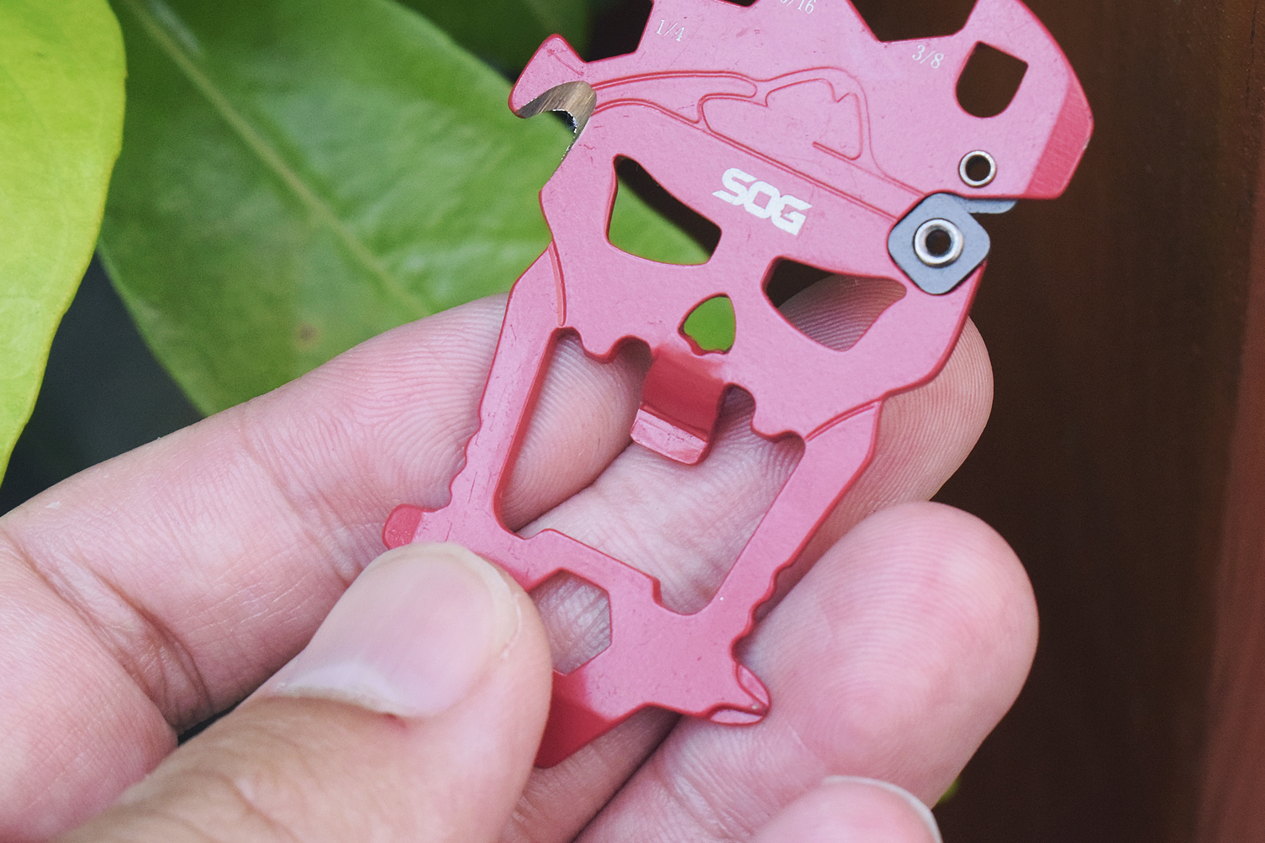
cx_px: 586
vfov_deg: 12.5
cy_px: 346
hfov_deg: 18.6
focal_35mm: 110
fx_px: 3853
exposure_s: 1/400
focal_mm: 55
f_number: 10
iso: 3200
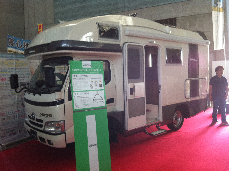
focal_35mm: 35
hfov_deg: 52.7
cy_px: 86
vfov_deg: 40.6
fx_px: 231
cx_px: 114
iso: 80
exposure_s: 1/20
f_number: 2.8
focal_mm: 3.85
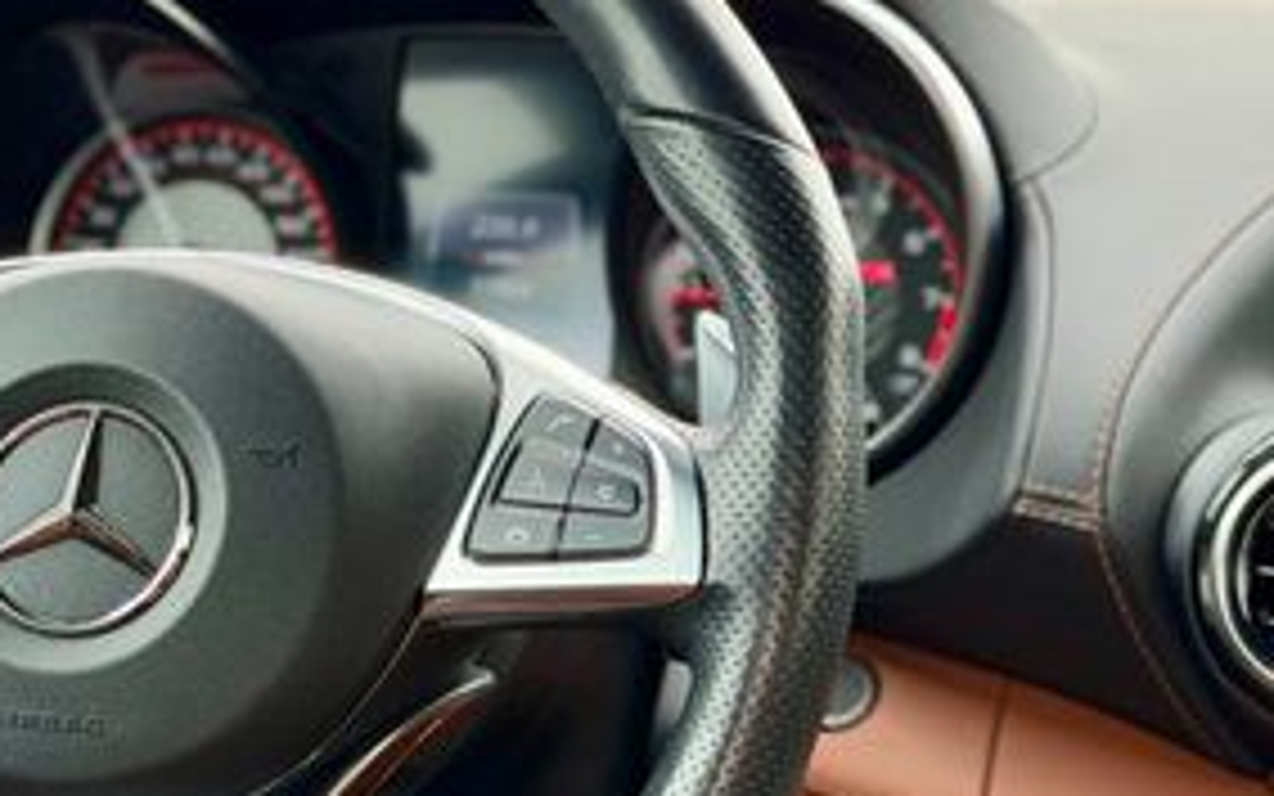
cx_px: 774
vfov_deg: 11.4
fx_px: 3994
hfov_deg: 18.1
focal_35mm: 115
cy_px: 540
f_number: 1.78
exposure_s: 1/314
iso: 80
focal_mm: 6.76
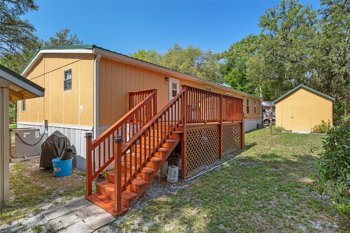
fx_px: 175
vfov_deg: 67.4
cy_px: 116
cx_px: 175
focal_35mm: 18
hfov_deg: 90.0
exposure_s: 1/30
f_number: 9
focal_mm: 18
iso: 320
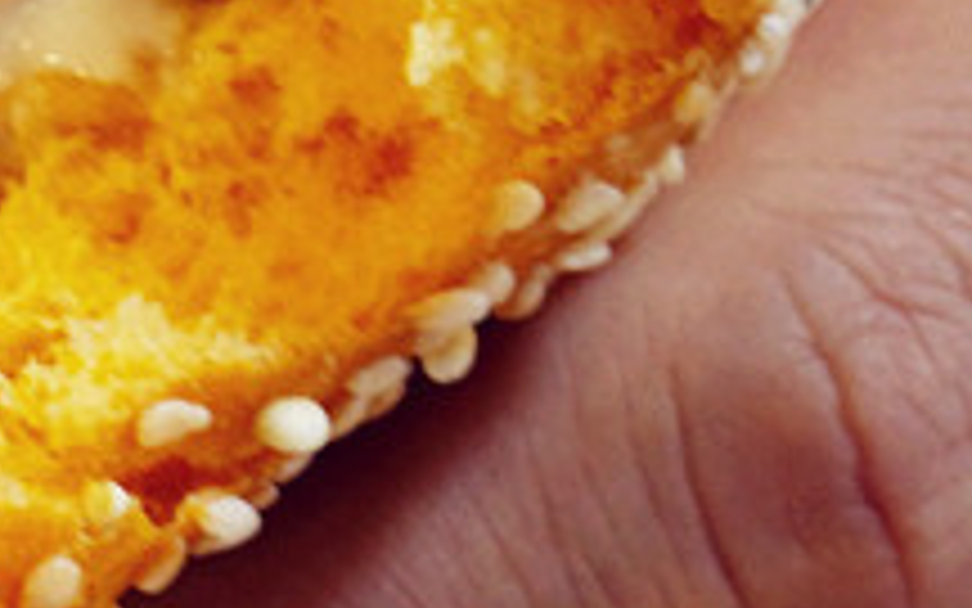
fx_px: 4291
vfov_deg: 8.1
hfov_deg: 12.0
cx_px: -684
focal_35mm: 162
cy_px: 241
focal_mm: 16
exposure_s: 1/20
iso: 400
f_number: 4
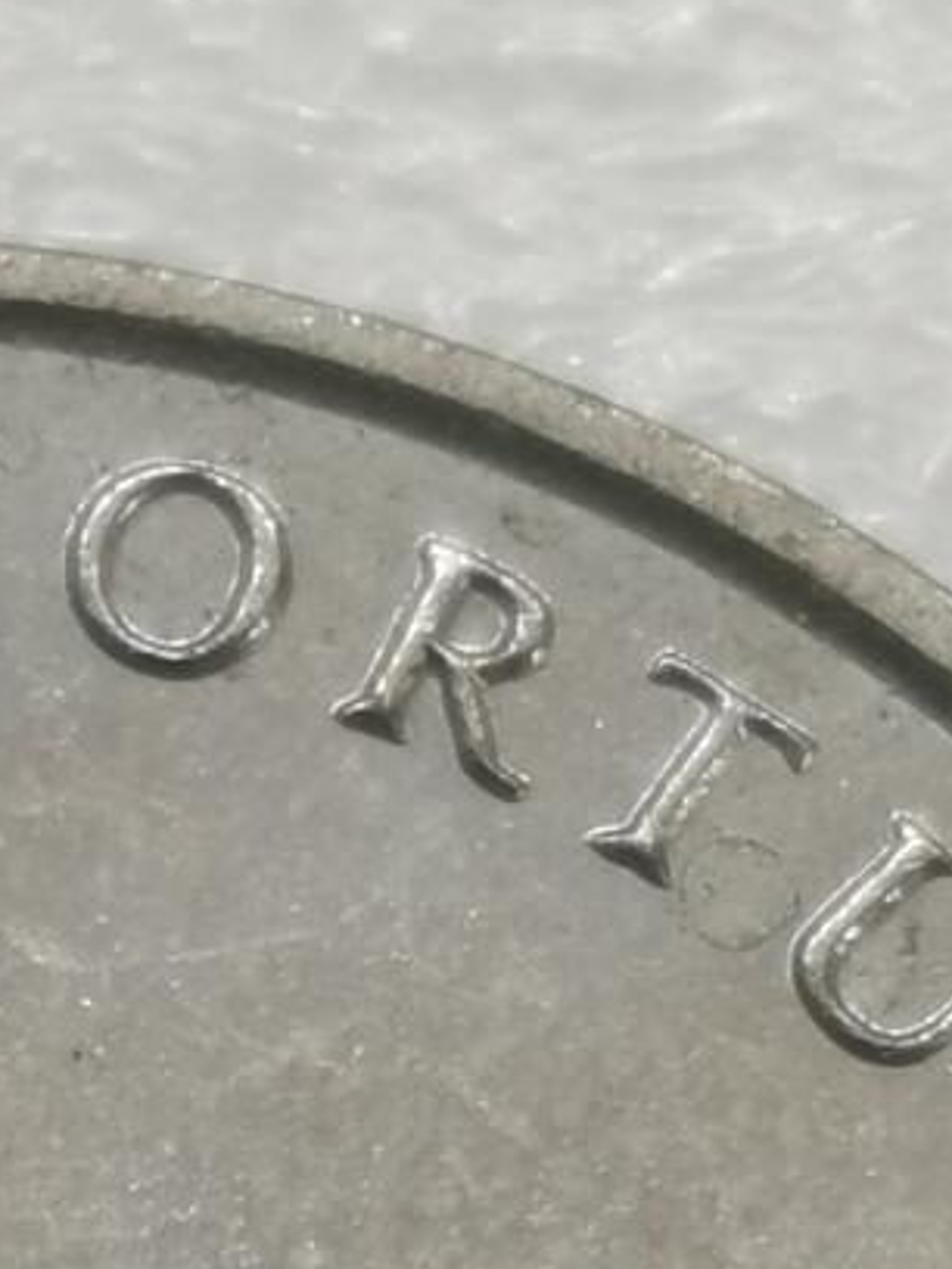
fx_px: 11001
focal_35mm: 300
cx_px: -224
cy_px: 1910
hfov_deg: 4.9
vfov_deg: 6.5
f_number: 1.6
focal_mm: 5.56
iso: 50
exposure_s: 1/110
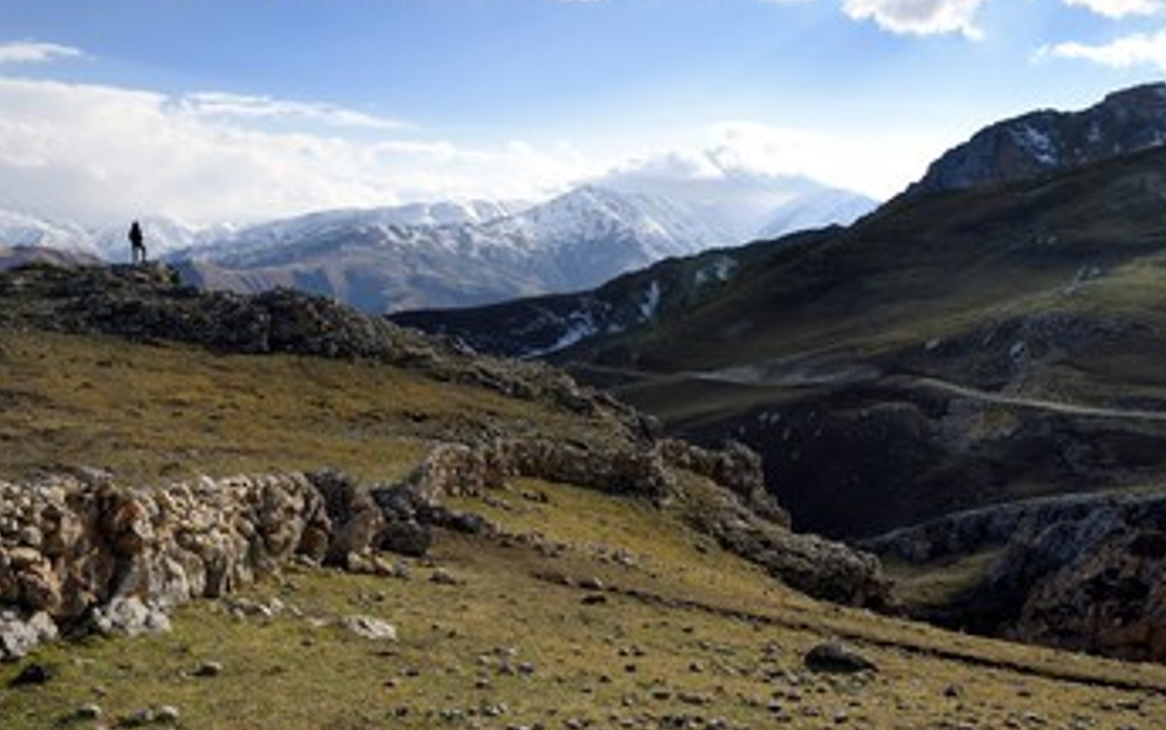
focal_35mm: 36
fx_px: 1145
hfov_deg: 54.0
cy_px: 372
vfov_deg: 35.4
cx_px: 598
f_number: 10
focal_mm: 29
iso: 200
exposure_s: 1/320
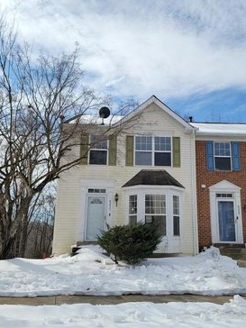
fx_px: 313
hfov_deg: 42.8
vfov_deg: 55.4
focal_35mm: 33
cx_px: 141
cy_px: 164
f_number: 1.8
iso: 16
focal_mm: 6.7
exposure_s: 1/1429
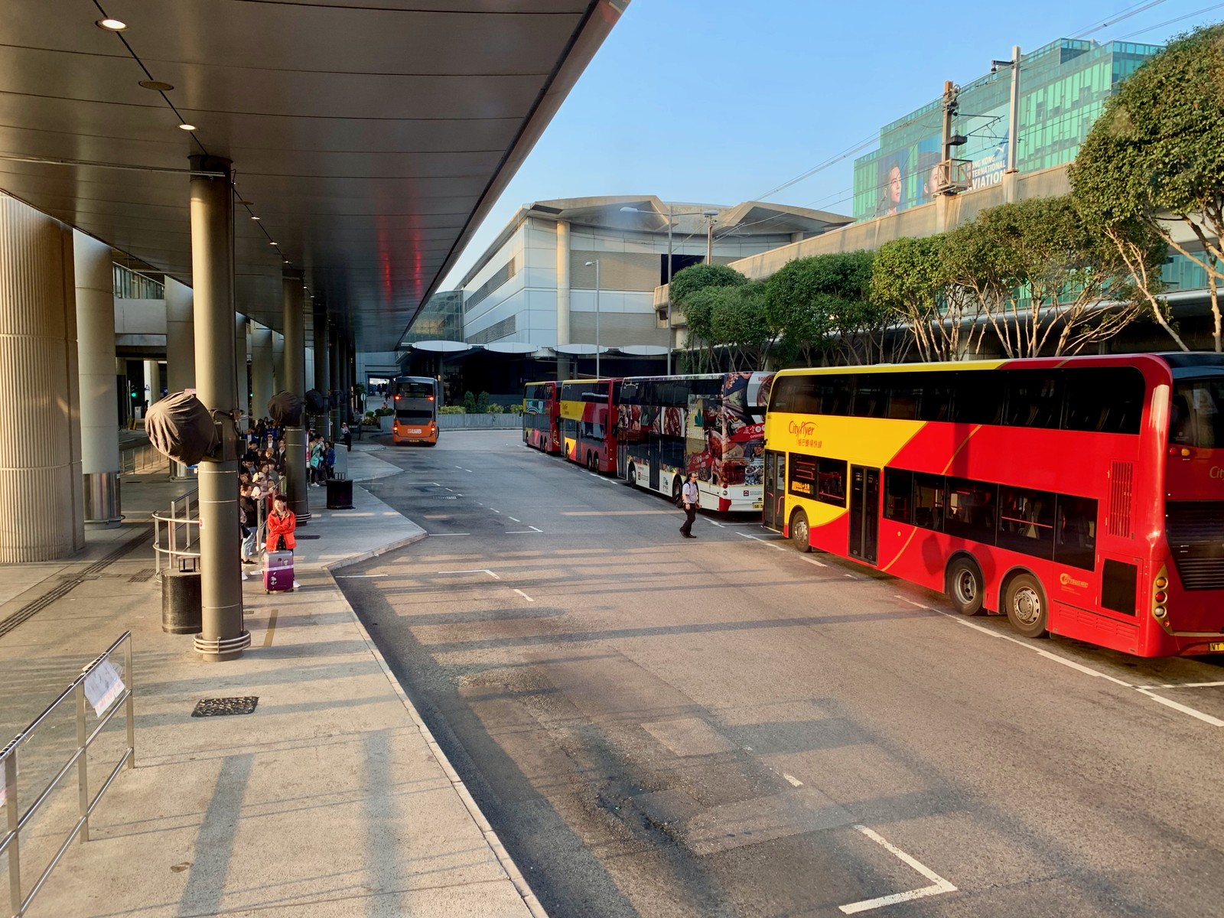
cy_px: 459
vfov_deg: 53.1
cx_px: 612
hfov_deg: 67.3
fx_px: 919
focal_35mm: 26
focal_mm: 4.25
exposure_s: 1/121
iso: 32
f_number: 1.8
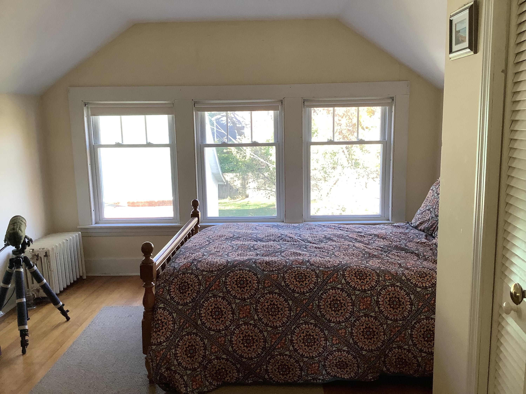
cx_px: 263
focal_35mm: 31
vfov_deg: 45.4
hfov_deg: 58.4
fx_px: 471
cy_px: 197
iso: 80
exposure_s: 1/60
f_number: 2.4
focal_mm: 3.3
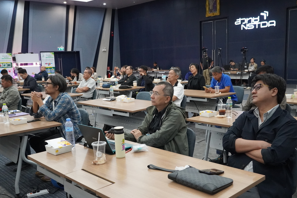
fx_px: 310
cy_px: 114
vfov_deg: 35.3
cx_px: 152
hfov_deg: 51.2
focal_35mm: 38
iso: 4000
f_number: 4
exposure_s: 1/160
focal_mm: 21
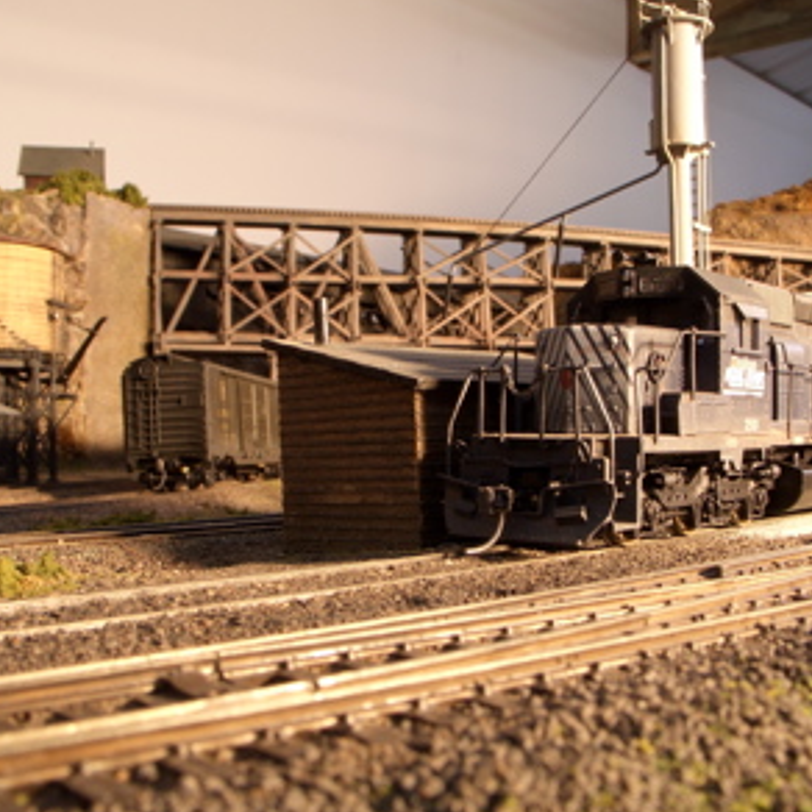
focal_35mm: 40
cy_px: 400
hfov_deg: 41.8
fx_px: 1062
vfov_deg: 41.9
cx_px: 425
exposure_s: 1/10
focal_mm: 7.1
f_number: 8
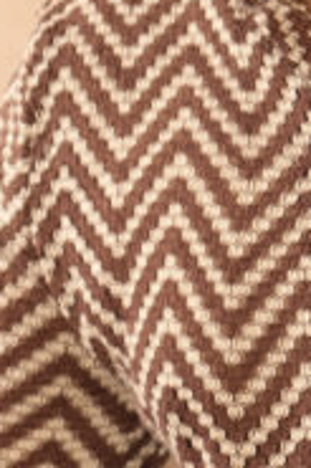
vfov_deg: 4.2
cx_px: 379
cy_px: 392
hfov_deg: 2.8
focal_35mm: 492
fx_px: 6387
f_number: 4
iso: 320
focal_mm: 67.5
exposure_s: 1/100
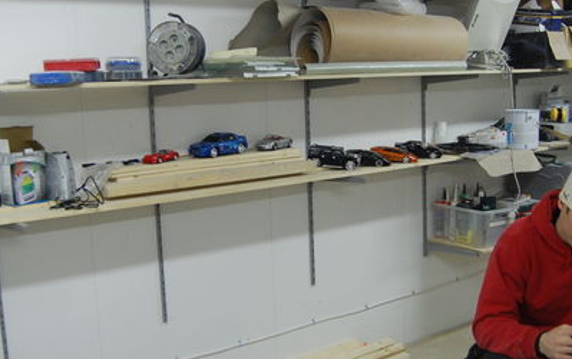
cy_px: 168
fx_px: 686
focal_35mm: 44
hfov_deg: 45.2
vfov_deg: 29.3
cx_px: 284
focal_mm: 18
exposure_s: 1/20
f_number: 3.5
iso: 800
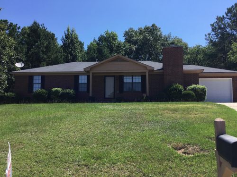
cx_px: 118
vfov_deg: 45.4
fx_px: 212
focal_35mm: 31
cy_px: 88
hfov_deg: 58.4
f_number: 2.4
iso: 25
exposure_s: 1/1058
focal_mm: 3.3
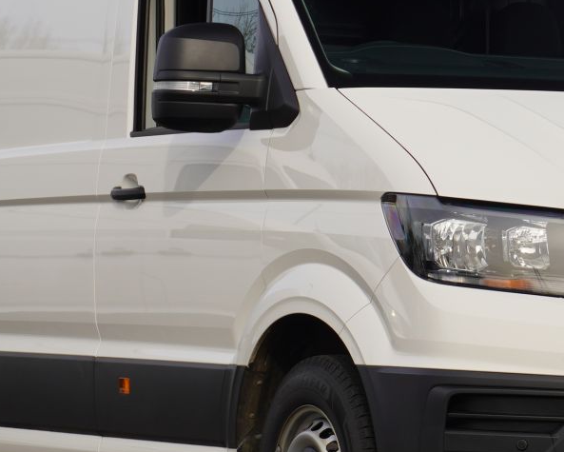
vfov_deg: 8.7
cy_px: 223
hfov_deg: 10.8
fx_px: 2977
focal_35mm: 178
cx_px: 351
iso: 100
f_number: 8
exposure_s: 1/125
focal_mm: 47
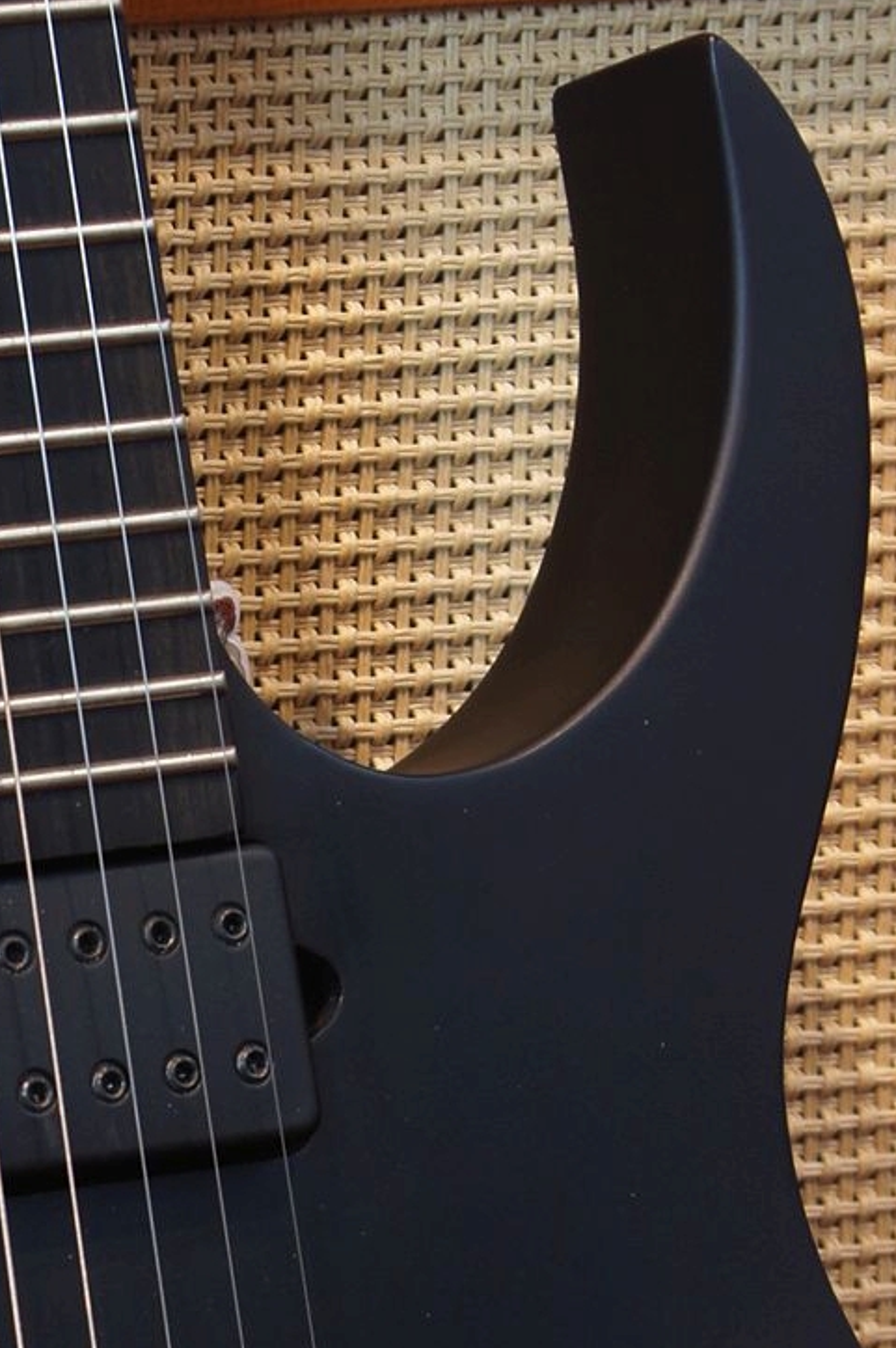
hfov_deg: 5.8
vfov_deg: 8.7
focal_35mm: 237
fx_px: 8869
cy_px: 1311
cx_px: -28
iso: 100
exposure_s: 1/4
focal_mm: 50
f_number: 6.3
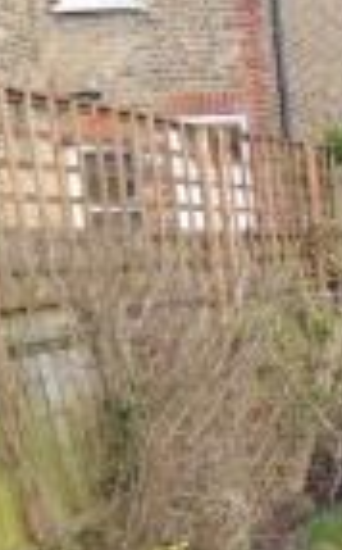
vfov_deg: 33.0
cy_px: 394
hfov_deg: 17.4
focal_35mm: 61
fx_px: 912
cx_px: 611
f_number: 4
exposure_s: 1/60
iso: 100
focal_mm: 12
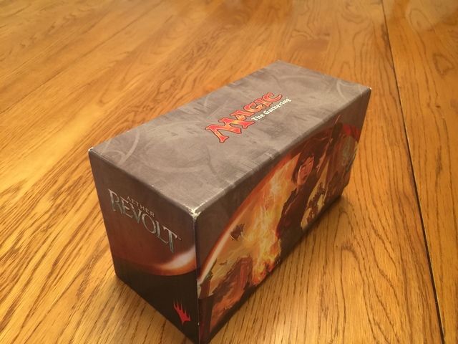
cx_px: 229
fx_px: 384
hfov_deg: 61.7
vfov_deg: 48.2
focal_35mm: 29
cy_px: 172
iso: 100
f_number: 2.2
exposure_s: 1/10
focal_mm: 4.15
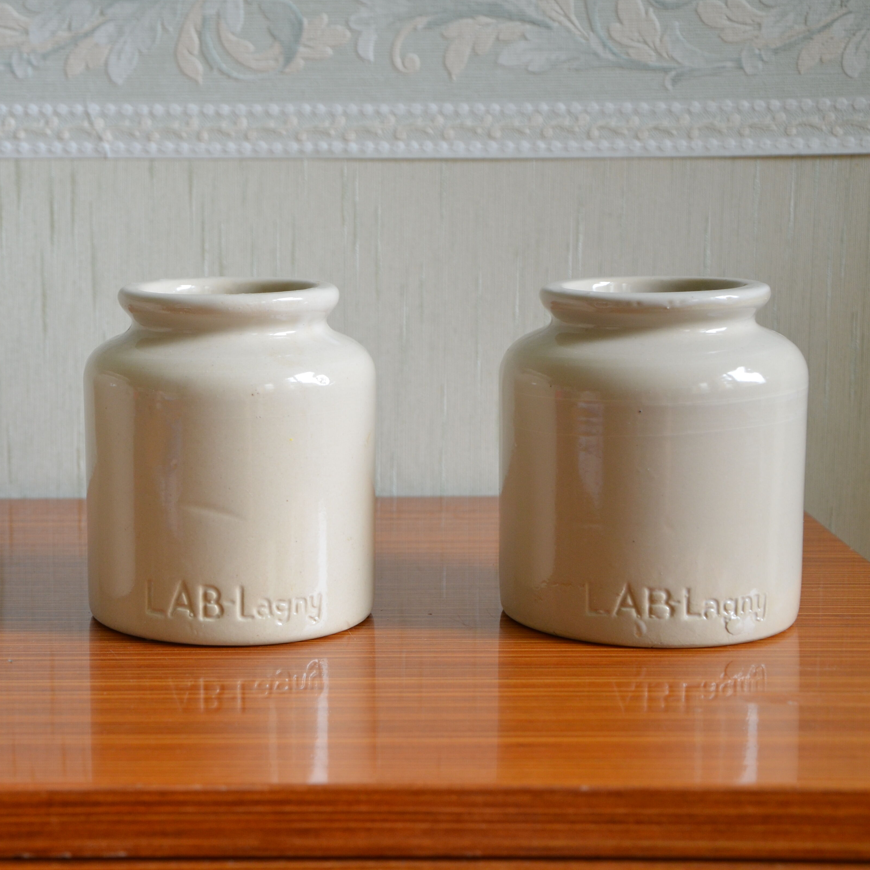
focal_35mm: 74
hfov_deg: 23.1
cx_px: 213
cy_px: 436
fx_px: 2104
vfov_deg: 23.4
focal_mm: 38
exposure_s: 1/60
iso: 500
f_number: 5.6
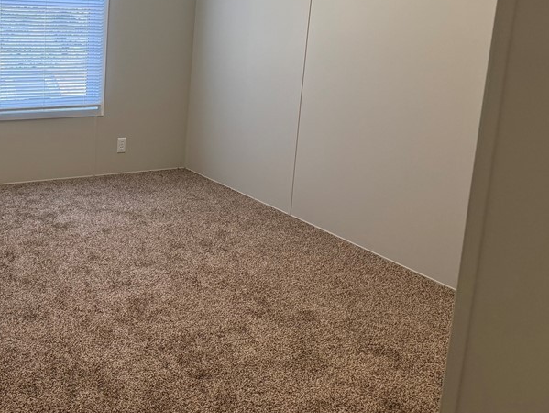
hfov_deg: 43.6
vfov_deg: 34.6
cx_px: 110
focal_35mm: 41
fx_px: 651
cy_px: 118
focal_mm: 6.76
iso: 160
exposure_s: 1/120
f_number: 1.78
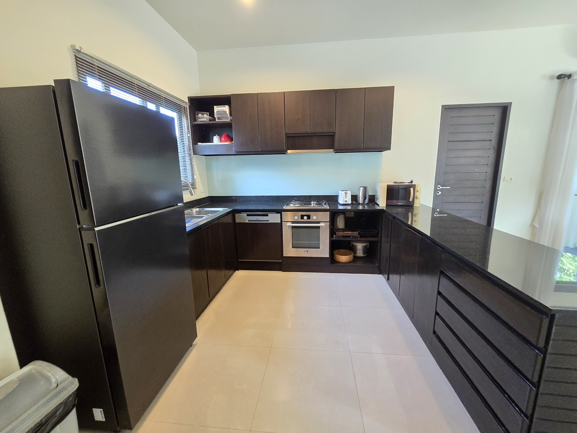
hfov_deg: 106.2
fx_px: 217
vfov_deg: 89.9
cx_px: 288
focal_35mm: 13
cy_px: 216
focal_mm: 2.2
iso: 640
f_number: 2.2
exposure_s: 1/50
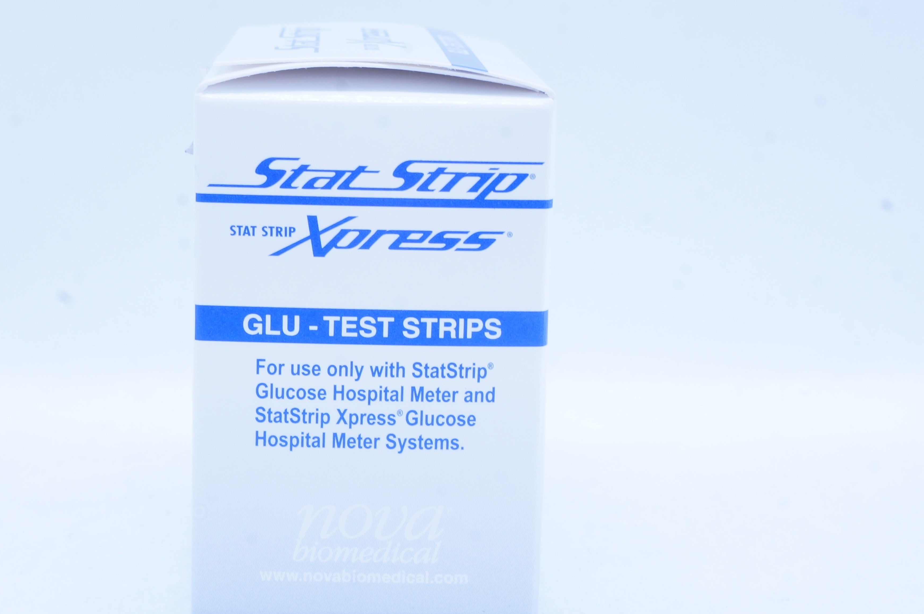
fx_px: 2179
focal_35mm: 85
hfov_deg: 23.9
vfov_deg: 16.0
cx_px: 368
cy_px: 343
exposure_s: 1/8
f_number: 16
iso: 400
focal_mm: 40
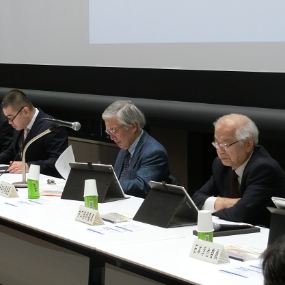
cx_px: 115
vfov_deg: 13.7
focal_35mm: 127
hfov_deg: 13.7
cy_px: 143
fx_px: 1183
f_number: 5.7
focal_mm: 19.1
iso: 400
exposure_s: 1/30
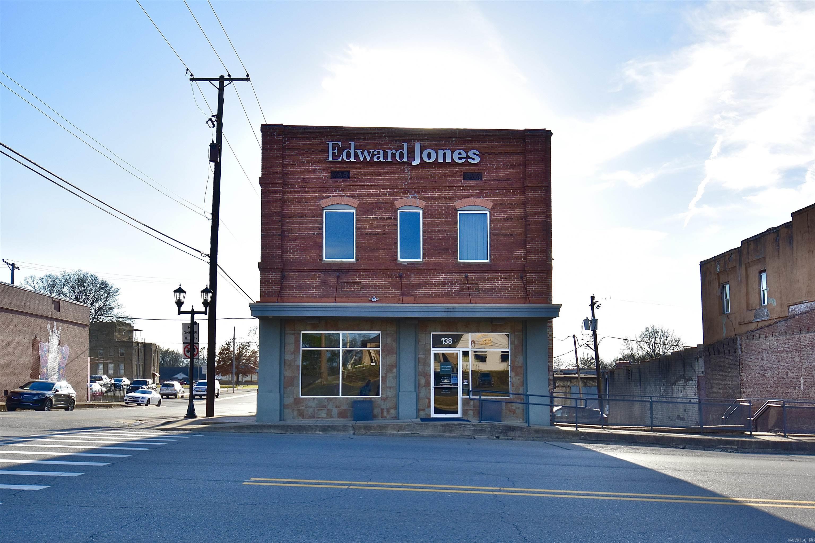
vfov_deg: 43.6
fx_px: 679
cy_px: 272
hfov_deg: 61.9
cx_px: 408
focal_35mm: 30
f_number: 11
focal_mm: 20
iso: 280
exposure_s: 1/500
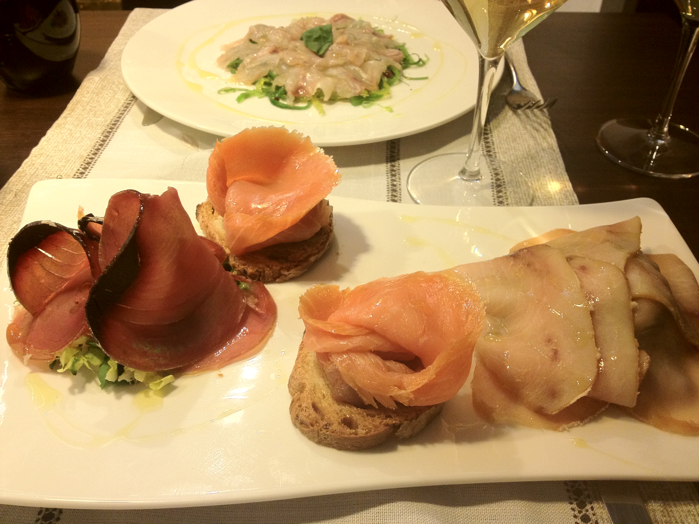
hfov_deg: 52.6
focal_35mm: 35
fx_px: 707
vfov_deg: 40.7
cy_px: 262
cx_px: 350
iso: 160
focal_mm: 4.28
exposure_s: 1/20
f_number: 2.4
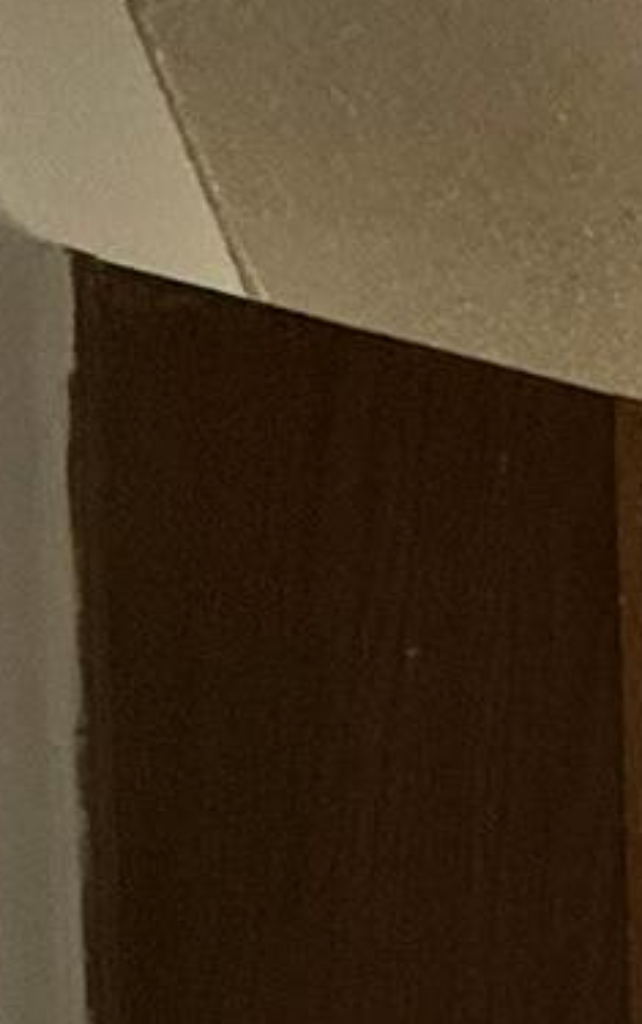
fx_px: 2263
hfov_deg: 7.7
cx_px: 2713
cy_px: 1663
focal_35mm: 81
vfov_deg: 20.5
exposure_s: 1/120
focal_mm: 2.22
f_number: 2.2
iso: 320
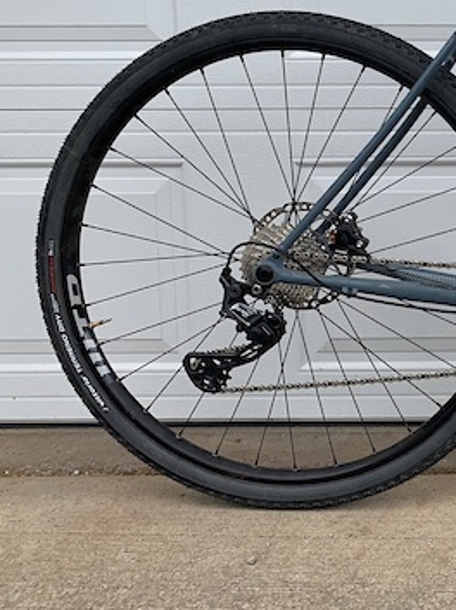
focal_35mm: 59
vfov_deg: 32.1
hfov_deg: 21.4
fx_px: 1038
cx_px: 653
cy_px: 147
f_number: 1.8
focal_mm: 4.25
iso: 25
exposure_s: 1/428
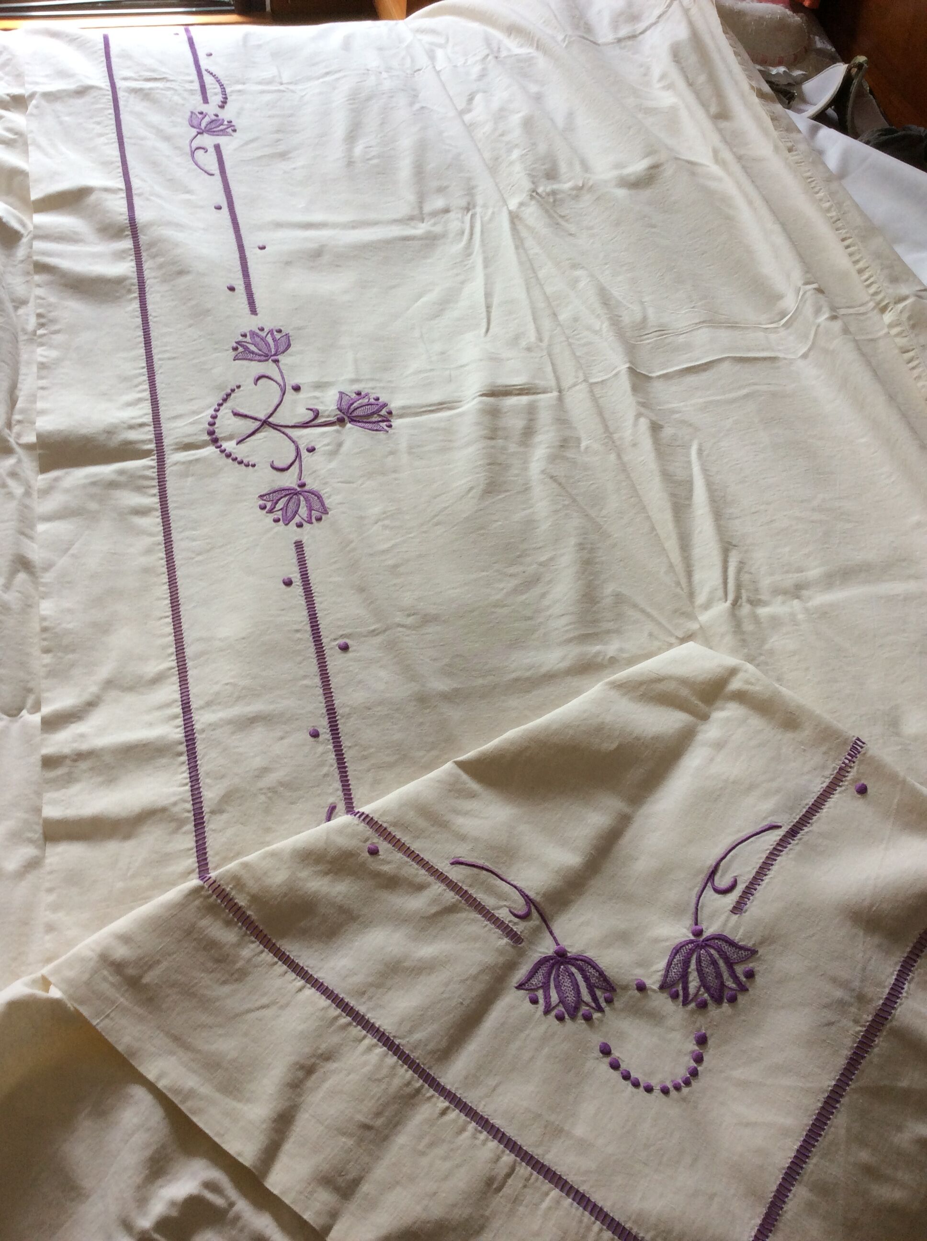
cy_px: 620
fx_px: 1146
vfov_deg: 56.9
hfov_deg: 44.1
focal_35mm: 32
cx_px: 464
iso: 32
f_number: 2.4
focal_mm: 3.3
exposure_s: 1/50
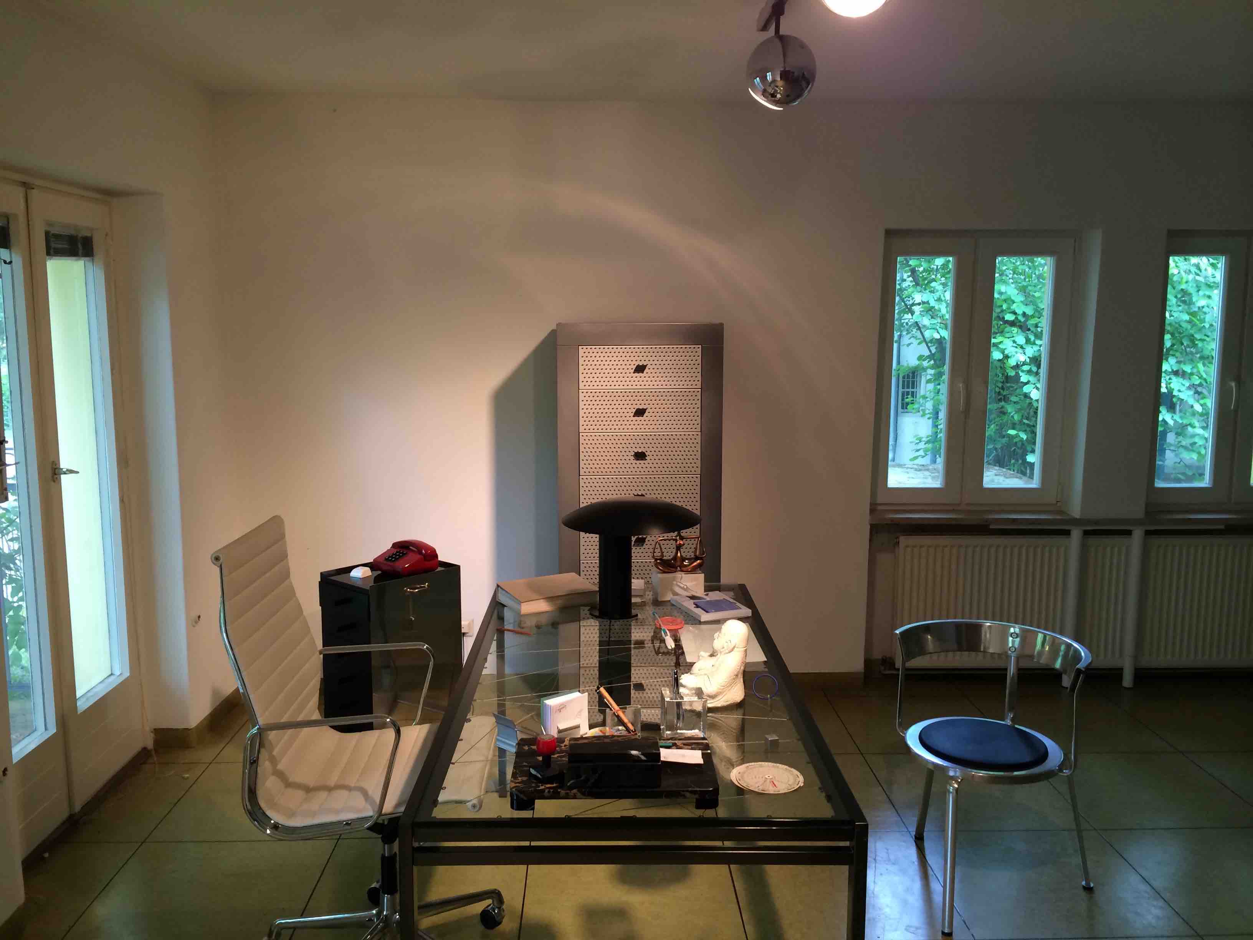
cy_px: 470
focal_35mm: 30
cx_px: 626
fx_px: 1086
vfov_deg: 46.8
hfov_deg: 60.0
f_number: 2.2
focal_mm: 4.12
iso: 100
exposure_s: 1/33
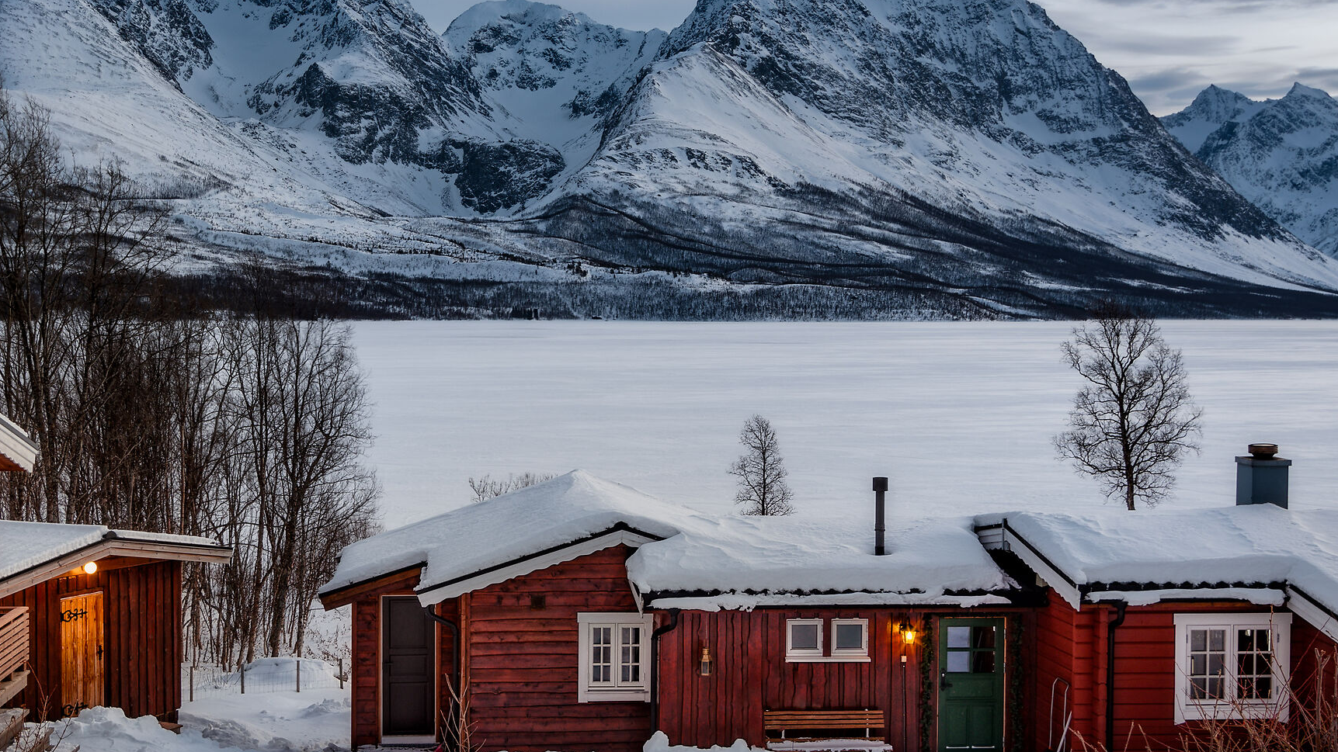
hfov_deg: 38.4
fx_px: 1916
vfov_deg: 22.2
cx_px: 550
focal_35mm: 54
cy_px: 370
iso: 100
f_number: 9
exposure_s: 1/2.5
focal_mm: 24
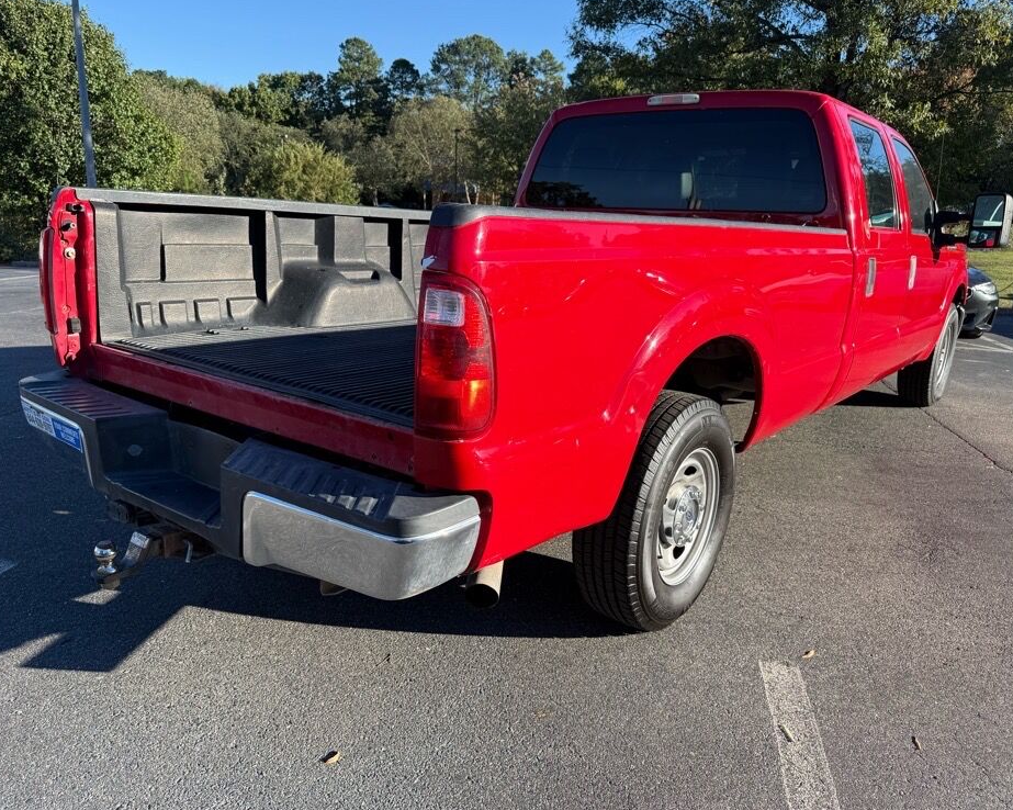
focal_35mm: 26
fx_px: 779
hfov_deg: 66.0
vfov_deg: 54.9
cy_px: 409
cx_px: 500
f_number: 1.78
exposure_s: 1/1618
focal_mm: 6.76
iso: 80
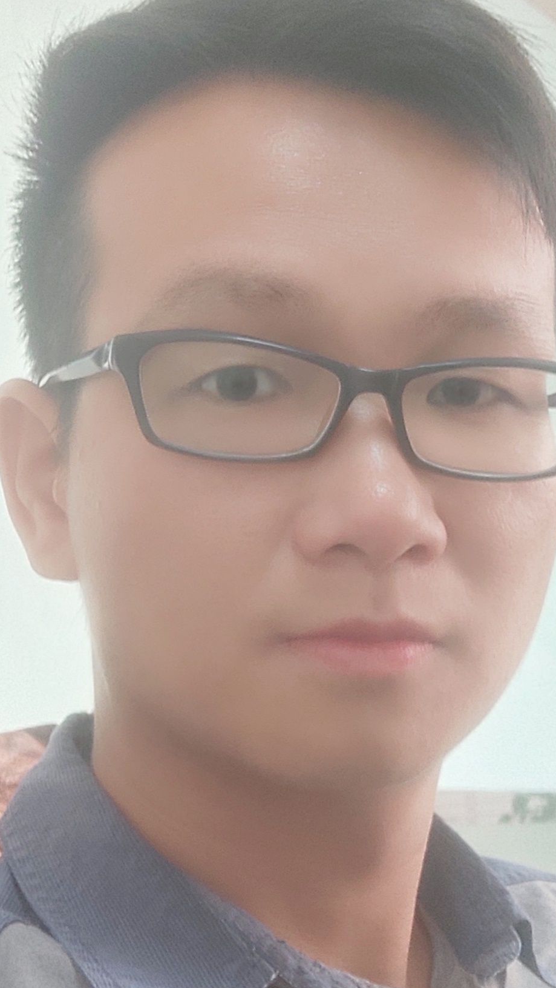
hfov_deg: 15.5
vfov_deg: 27.2
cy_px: 559
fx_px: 2044
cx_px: 372
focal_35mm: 78
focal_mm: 3.82
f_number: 2
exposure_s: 1/33
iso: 97
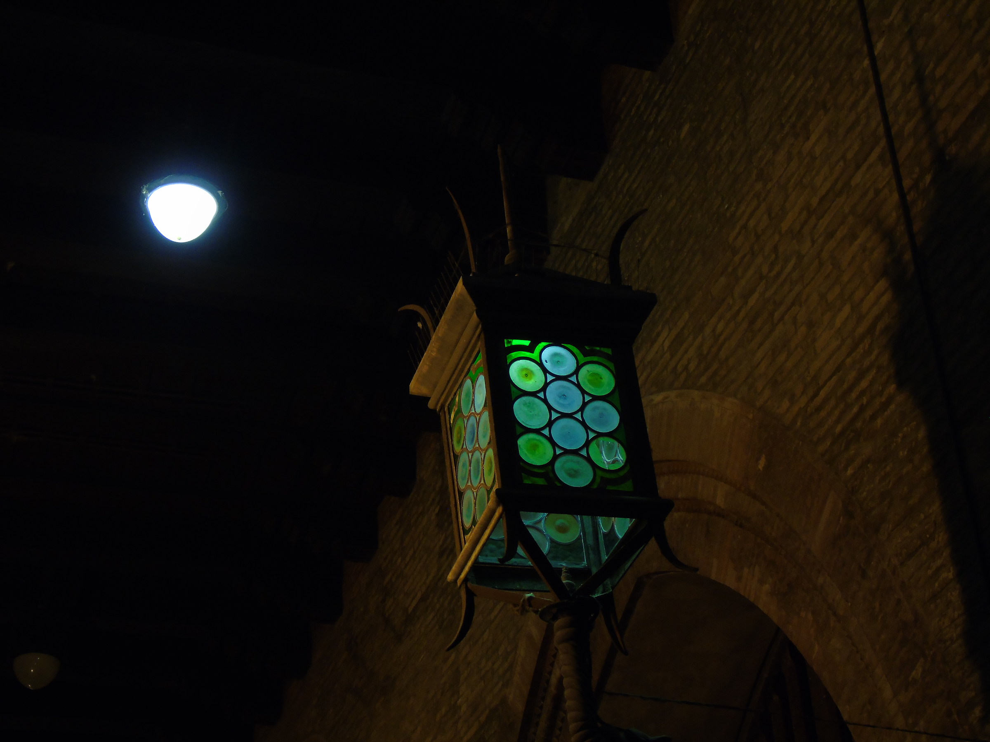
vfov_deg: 23.7
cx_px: 495
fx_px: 1773
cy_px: 371
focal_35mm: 62
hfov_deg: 31.2
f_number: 4.5
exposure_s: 1/13
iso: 200
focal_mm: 11
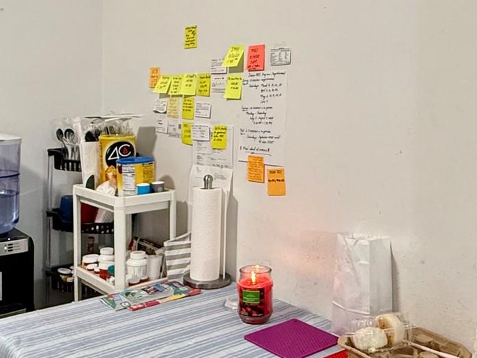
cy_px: 128
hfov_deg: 45.5
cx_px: 290
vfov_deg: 34.9
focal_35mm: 41
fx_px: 565
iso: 320
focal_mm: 2.22
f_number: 2.2
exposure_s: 1/60
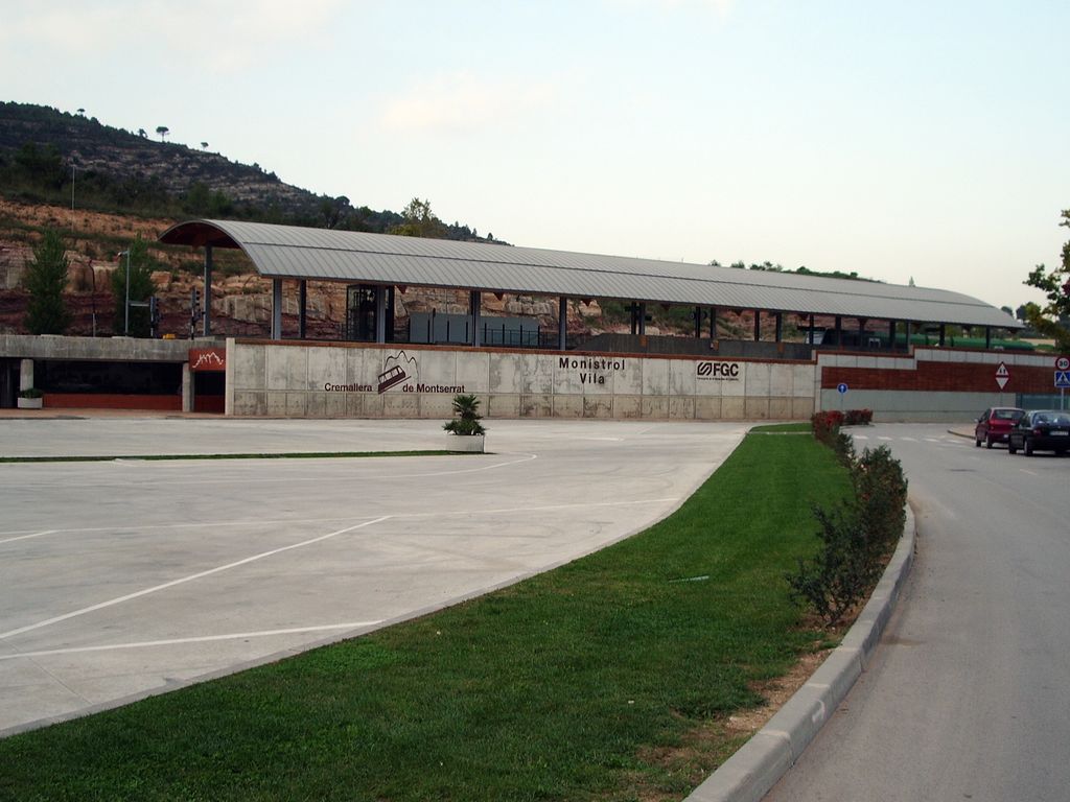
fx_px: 1267
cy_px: 401
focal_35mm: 41
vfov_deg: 35.1
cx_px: 535
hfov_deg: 45.8
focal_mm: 6.8
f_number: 4.6
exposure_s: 1/100
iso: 50
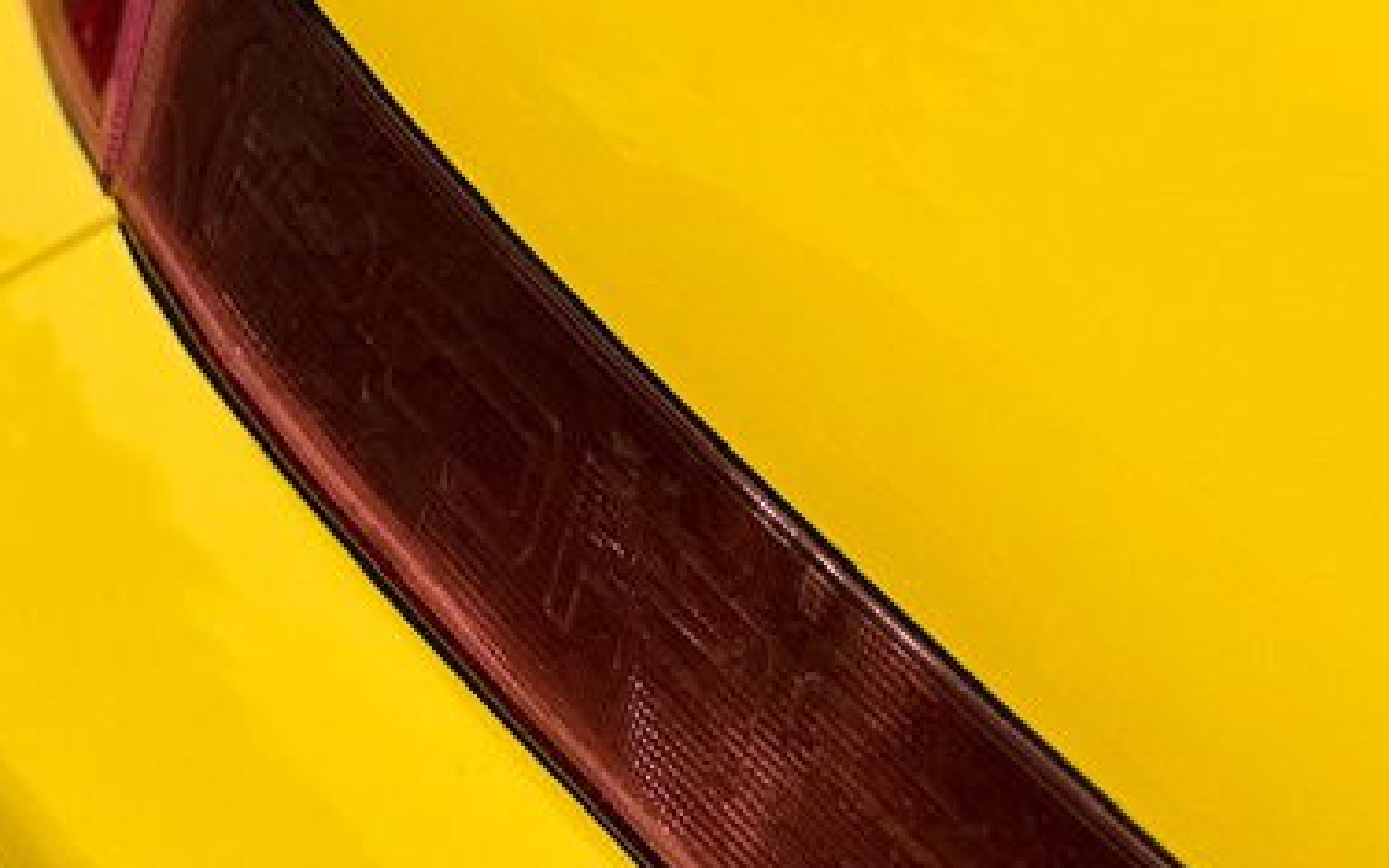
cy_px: 196
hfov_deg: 9.3
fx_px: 8404
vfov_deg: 5.9
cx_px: 1692
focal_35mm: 222
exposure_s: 1/1783
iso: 32
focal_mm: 9
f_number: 2.8
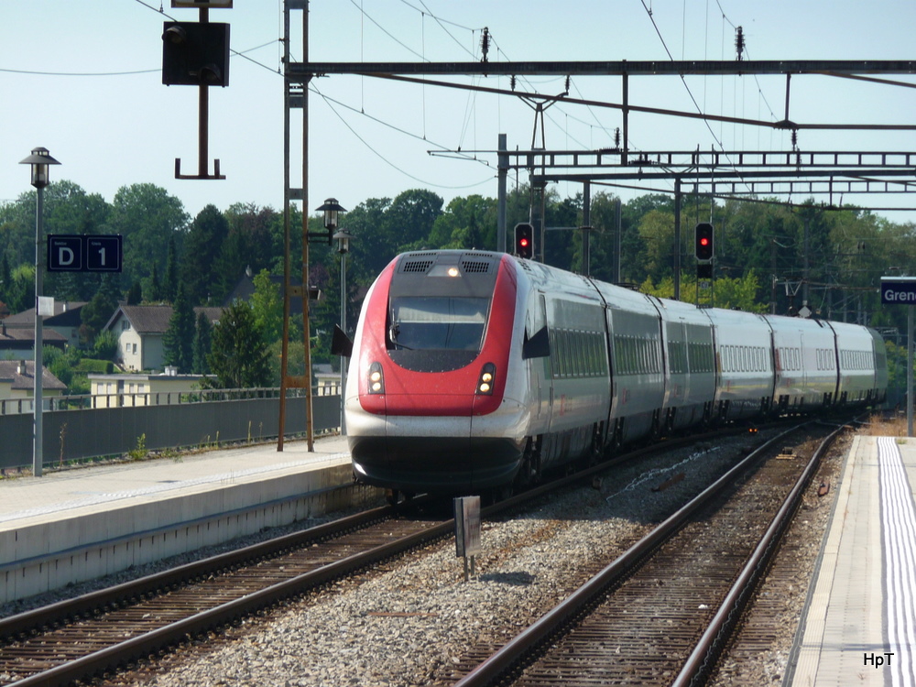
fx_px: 6033
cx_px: 458
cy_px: 344
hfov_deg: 8.7
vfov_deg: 6.5
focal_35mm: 228
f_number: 4.9
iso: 100
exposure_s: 1/400
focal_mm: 39.2
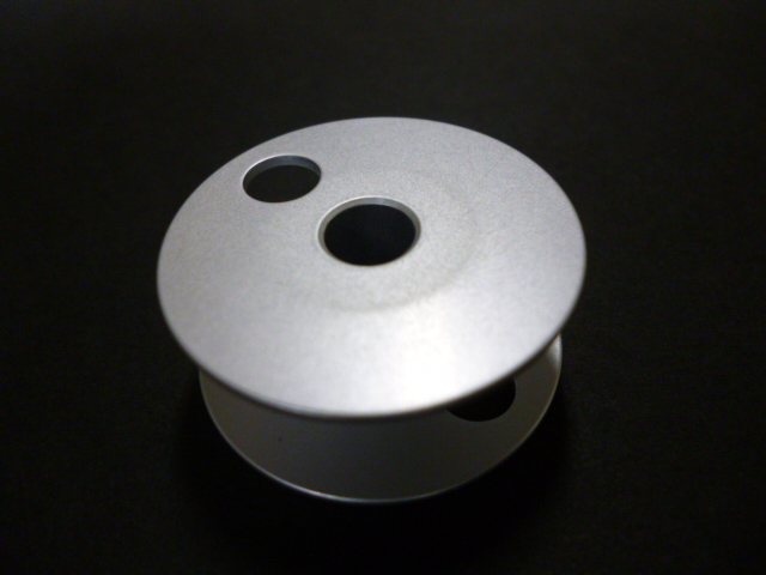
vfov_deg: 49.7
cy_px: 288
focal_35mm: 28
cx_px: 383
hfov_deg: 63.4
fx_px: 620
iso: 400
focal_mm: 5
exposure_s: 1/40
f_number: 3.1
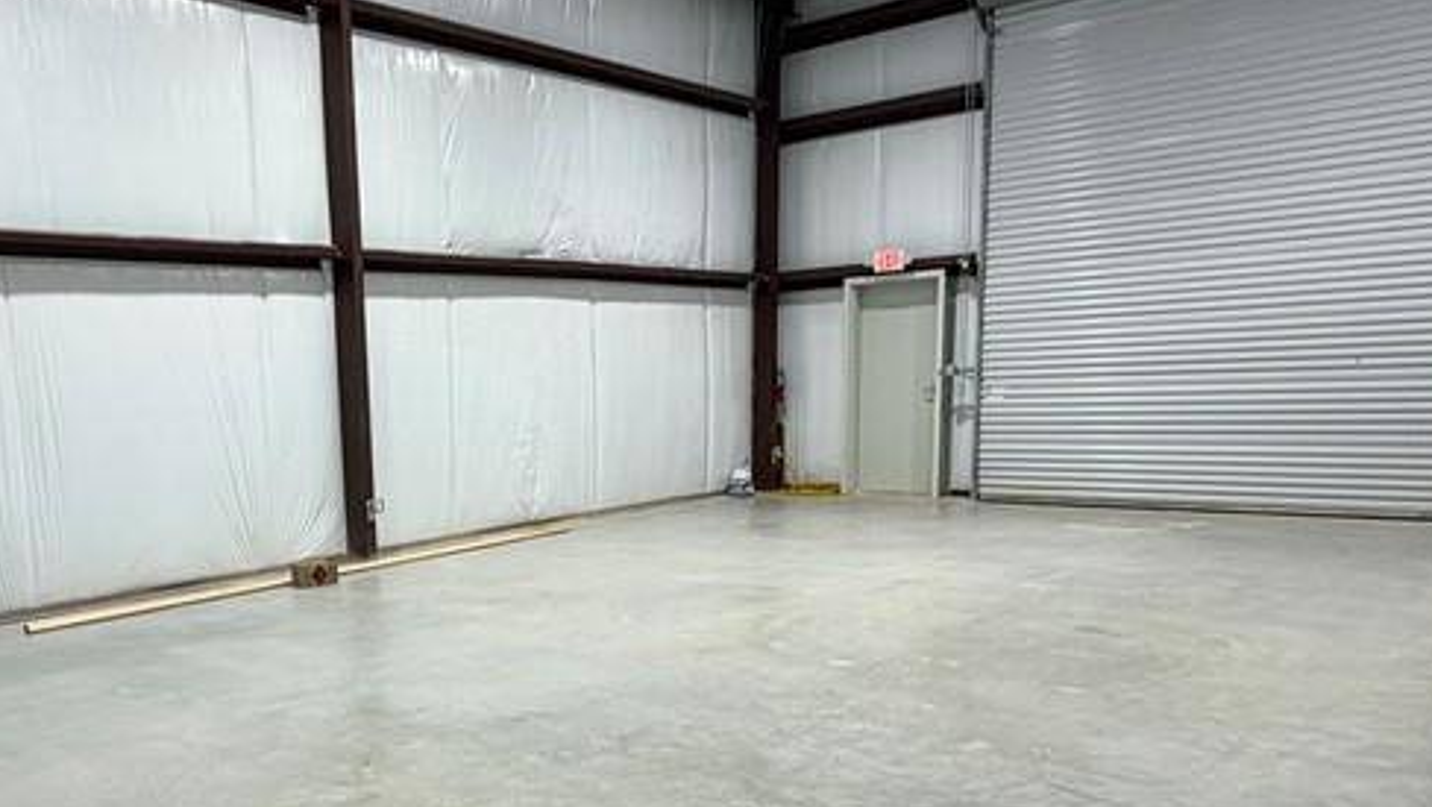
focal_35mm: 32
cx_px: 487
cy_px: 587
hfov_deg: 59.7
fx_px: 1216
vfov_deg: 36.0
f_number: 2.2
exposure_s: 1/120
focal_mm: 2.22
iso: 80
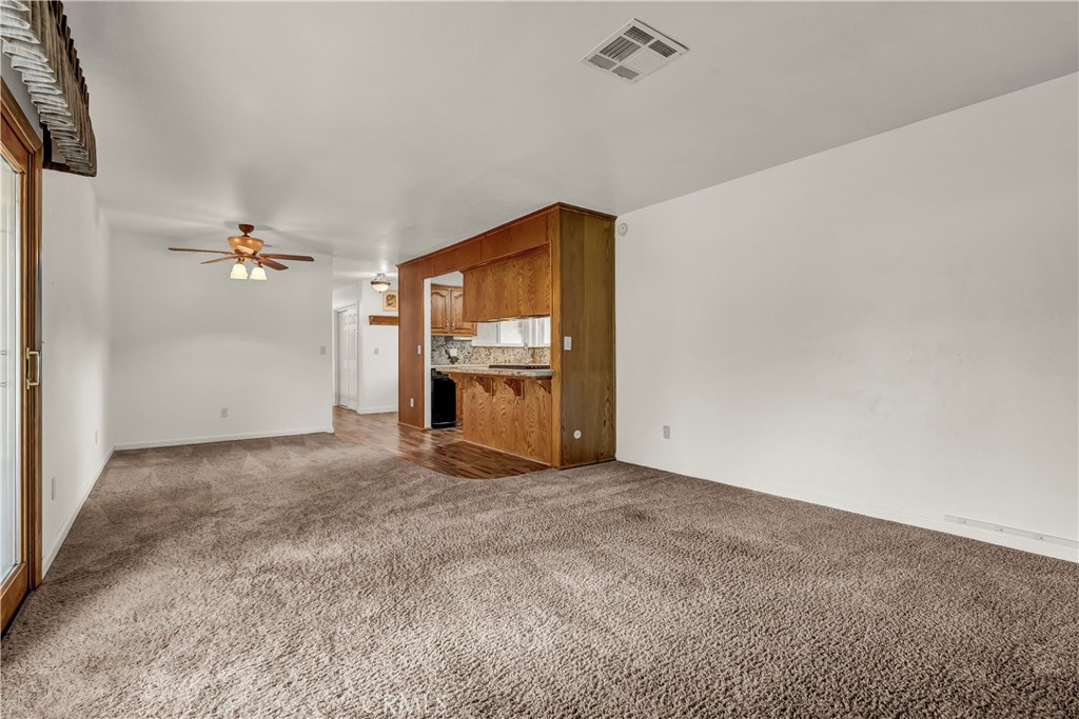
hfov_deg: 96.7
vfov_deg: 73.8
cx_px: 540
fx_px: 480
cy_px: 360
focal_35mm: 16
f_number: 10
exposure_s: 1/30
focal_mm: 16
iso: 1600
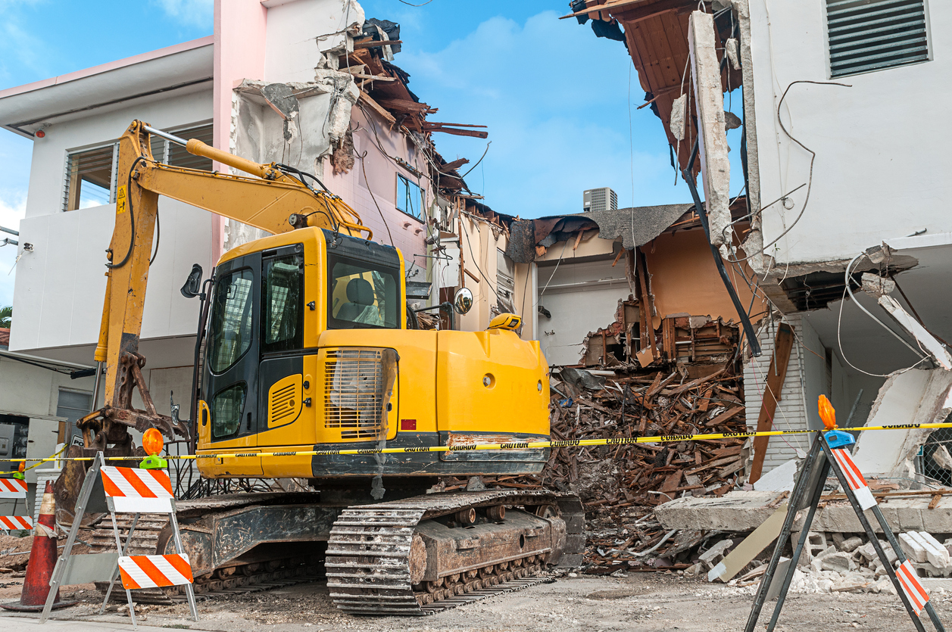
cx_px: 476
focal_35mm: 36
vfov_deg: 36.8
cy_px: 316
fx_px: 951
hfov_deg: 53.2
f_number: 8
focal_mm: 24
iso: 100
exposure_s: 1/125
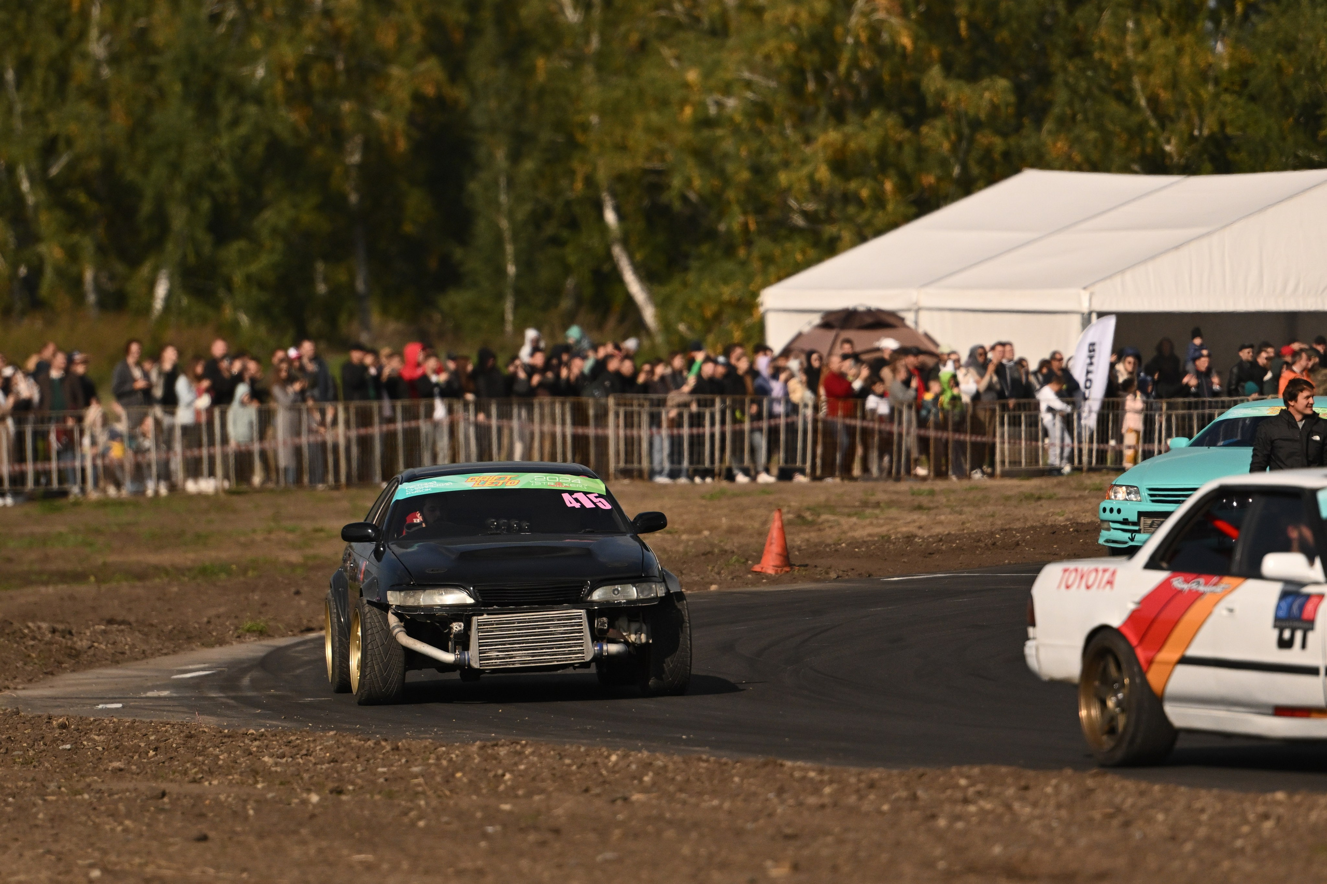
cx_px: 664
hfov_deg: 6.9
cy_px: 442
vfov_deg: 4.6
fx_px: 11056
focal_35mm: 300
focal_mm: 200
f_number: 2.8
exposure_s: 1/32000
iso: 800
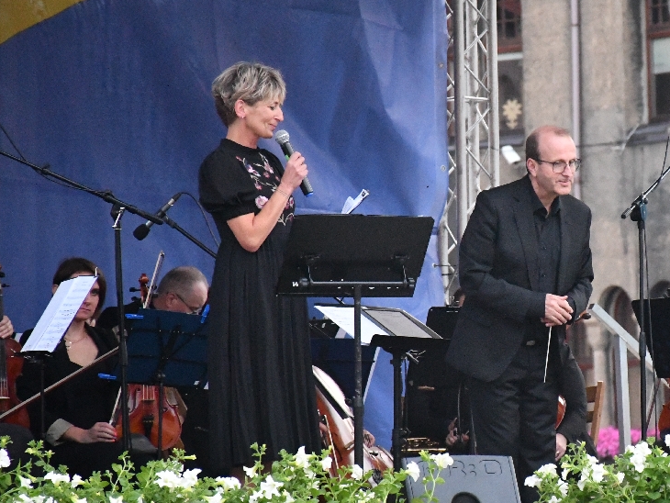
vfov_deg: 5.4
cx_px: 544
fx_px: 5324
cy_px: 257
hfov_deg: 7.2
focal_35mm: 275
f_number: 5.6
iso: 9000
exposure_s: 1/640
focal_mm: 116
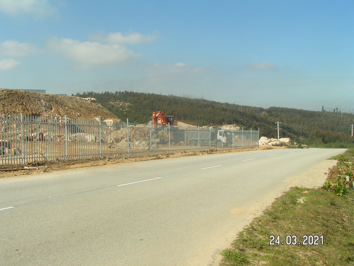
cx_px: 177
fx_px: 389
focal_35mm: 38
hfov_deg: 49.0
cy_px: 133
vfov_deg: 37.7
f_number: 5.6
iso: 50
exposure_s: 1/500
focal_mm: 5.8
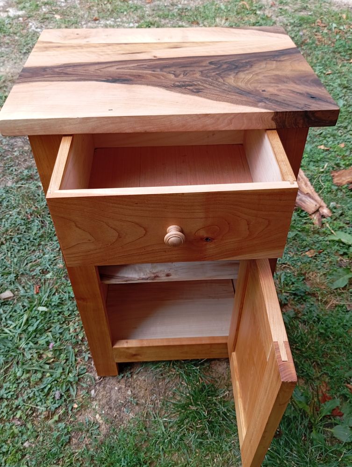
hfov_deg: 49.9
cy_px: 234
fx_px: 379
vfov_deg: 63.4
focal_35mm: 28
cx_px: 176
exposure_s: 1/230
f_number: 1.8
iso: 50
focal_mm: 4.25
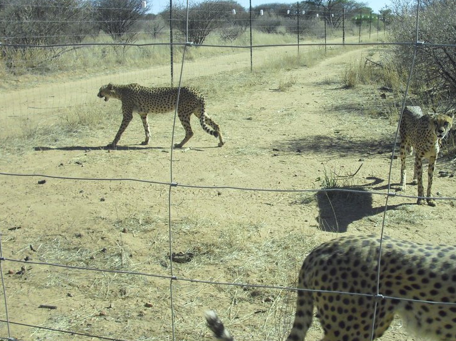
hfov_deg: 35.2
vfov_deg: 26.9
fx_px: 711
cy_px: 135
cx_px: 301
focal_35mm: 54
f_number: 8
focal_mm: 6.2
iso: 100
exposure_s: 1/200
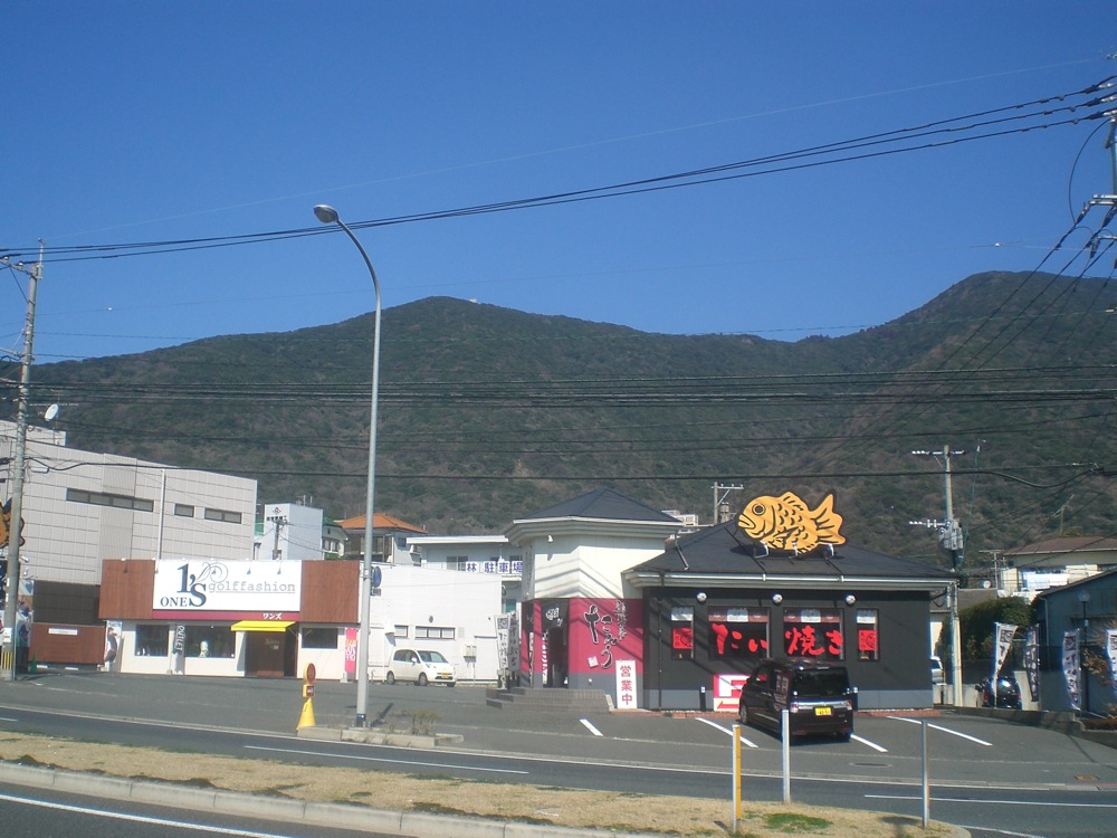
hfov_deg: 49.0
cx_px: 558
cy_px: 419
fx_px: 1226
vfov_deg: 37.7
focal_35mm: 38
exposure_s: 1/400
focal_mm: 6.3
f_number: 4.4
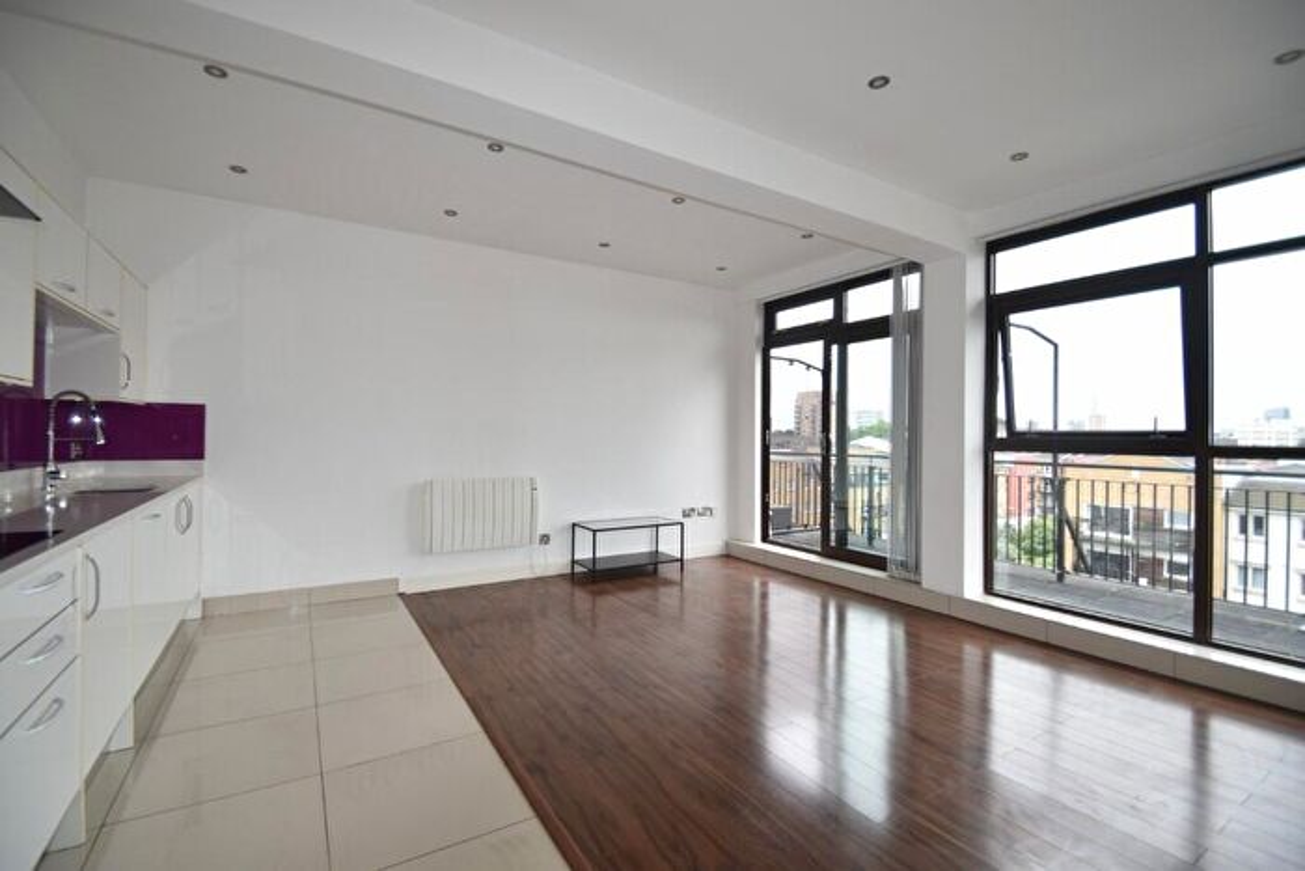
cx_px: 652
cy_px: 436
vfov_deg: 77.4
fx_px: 544
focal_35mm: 15
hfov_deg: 100.4
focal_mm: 10
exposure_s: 1/125
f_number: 5.6
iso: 100
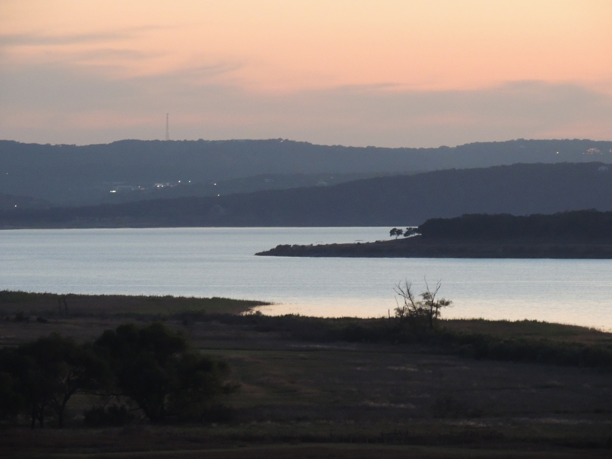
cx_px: 306
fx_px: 5304
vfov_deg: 5.0
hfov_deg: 6.6
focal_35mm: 300
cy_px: 230
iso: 800
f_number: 4.8
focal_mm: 53.5
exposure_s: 1/10
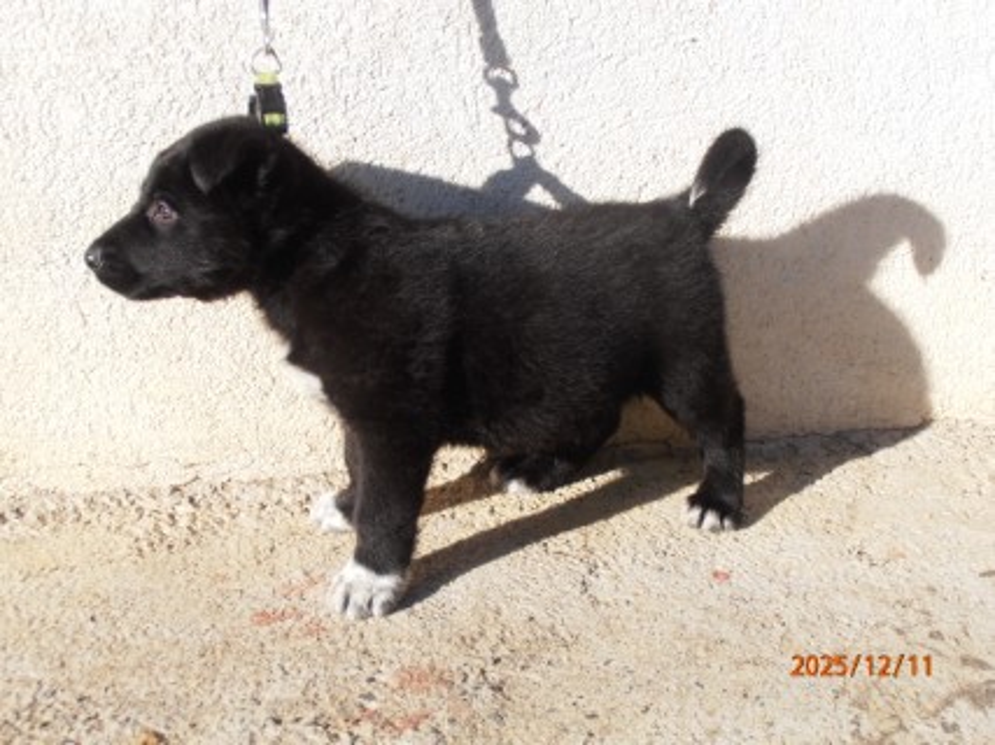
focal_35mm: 57
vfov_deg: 25.6
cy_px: 372
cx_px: 498
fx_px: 1638
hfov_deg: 33.8
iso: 80
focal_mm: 10.04
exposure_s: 1/320
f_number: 4.5
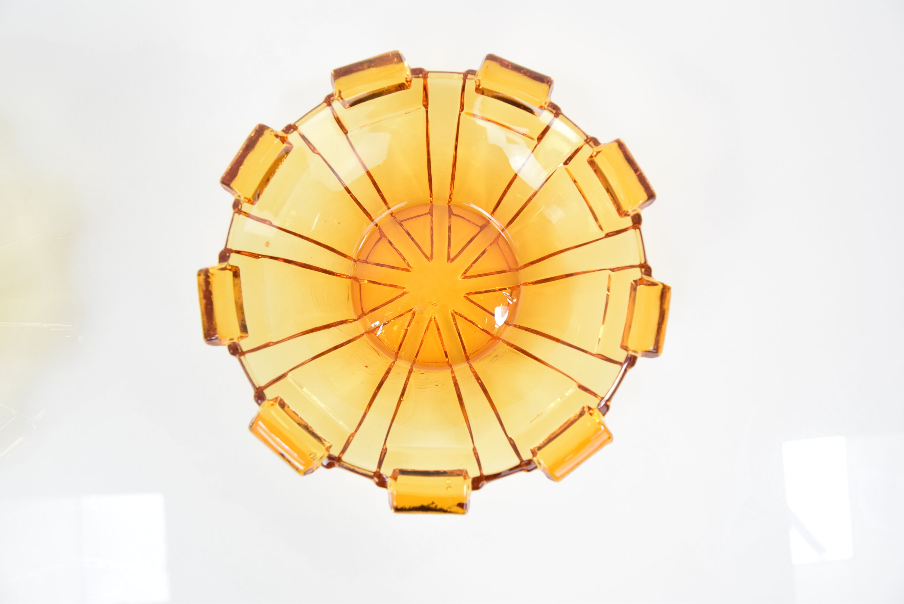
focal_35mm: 27
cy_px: 302
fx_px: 679
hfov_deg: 67.3
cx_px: 452
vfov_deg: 48.0
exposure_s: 1/160
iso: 1600
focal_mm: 18
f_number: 6.3
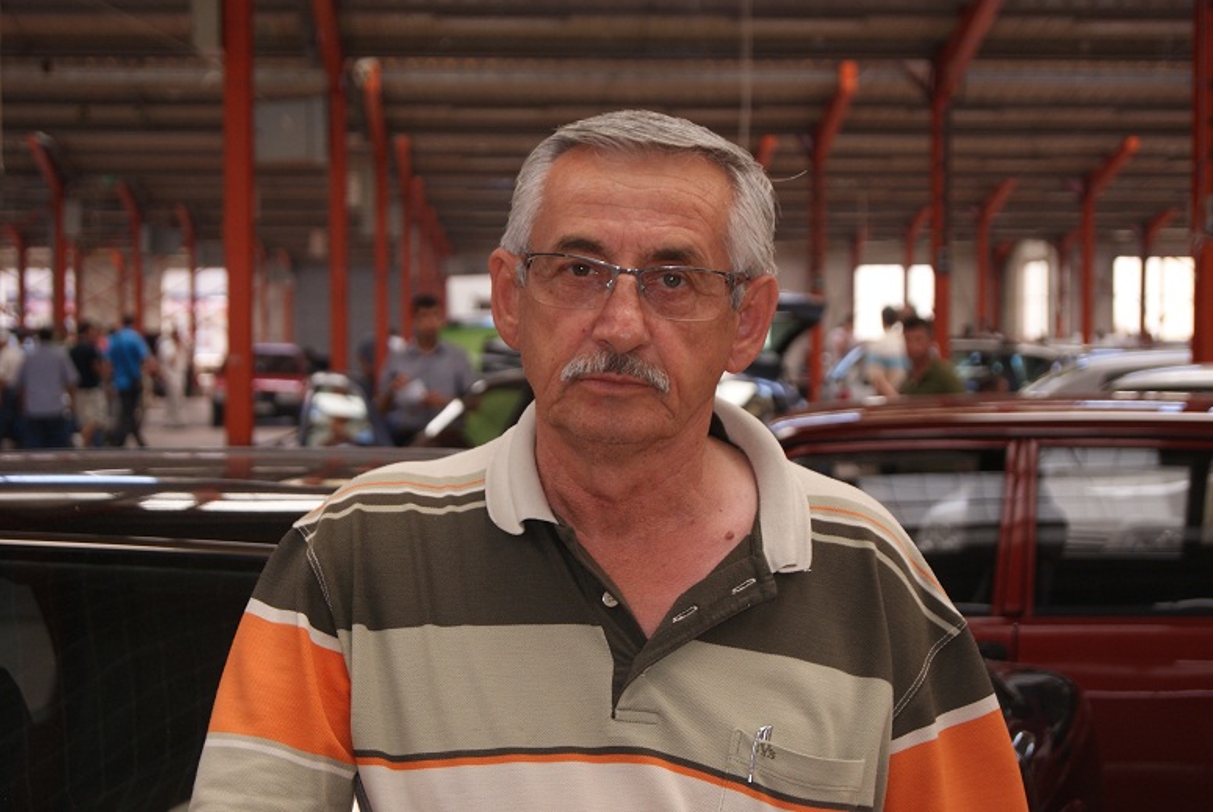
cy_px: 406
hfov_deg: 27.0
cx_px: 606
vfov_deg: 18.2
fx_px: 2530
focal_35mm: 75
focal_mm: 50
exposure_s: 1/125
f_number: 5.6
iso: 200
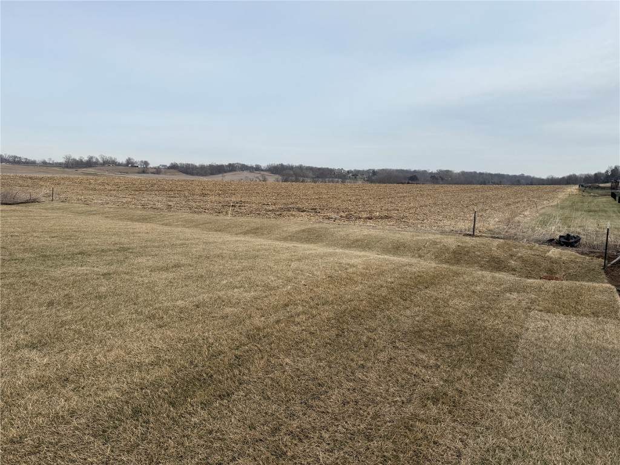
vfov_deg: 56.8
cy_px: 232
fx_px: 430
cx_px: 310
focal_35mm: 24
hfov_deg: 71.6
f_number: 1.78
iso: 80
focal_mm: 6.76
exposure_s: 1/4405
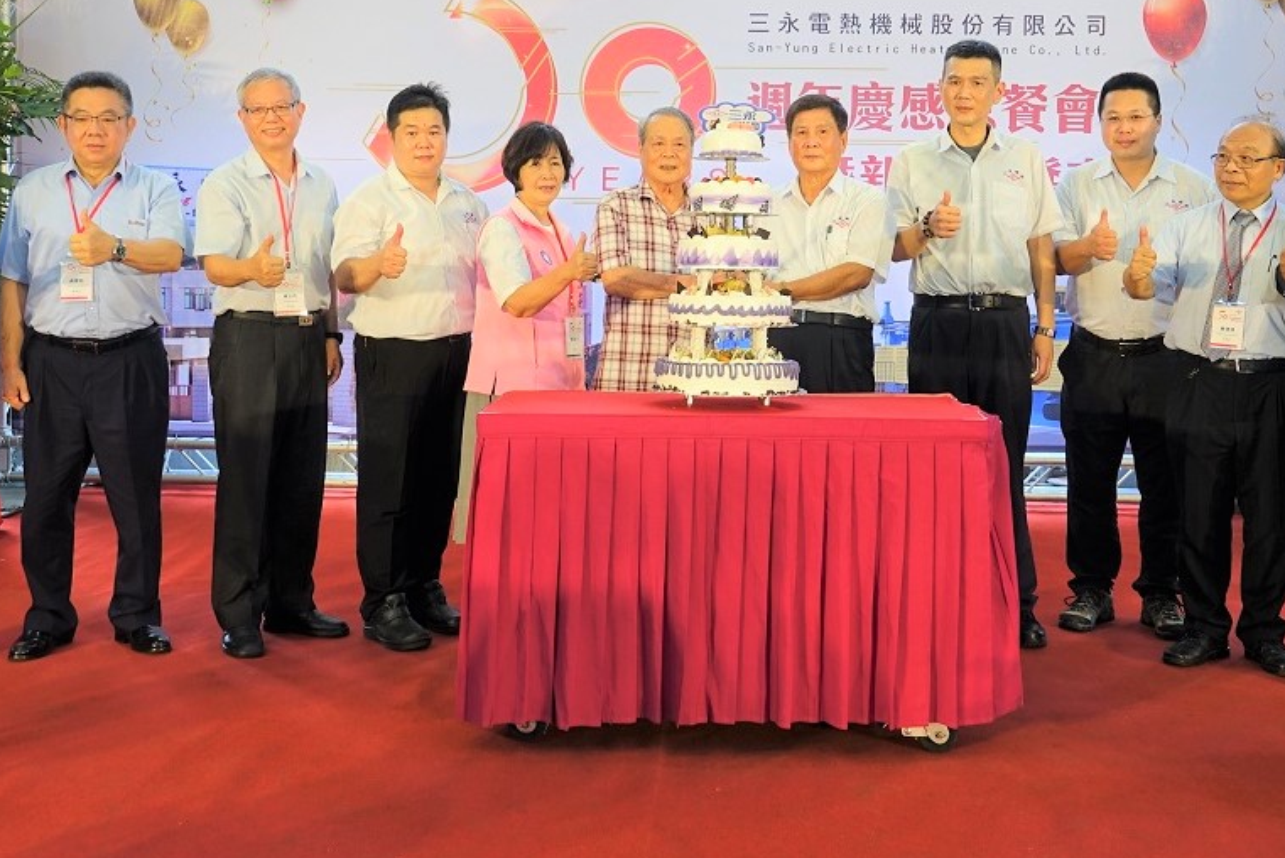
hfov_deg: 57.2
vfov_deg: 39.7
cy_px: 307
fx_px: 1178
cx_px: 683
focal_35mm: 33
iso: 100
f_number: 2.4
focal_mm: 8.8
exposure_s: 1/50
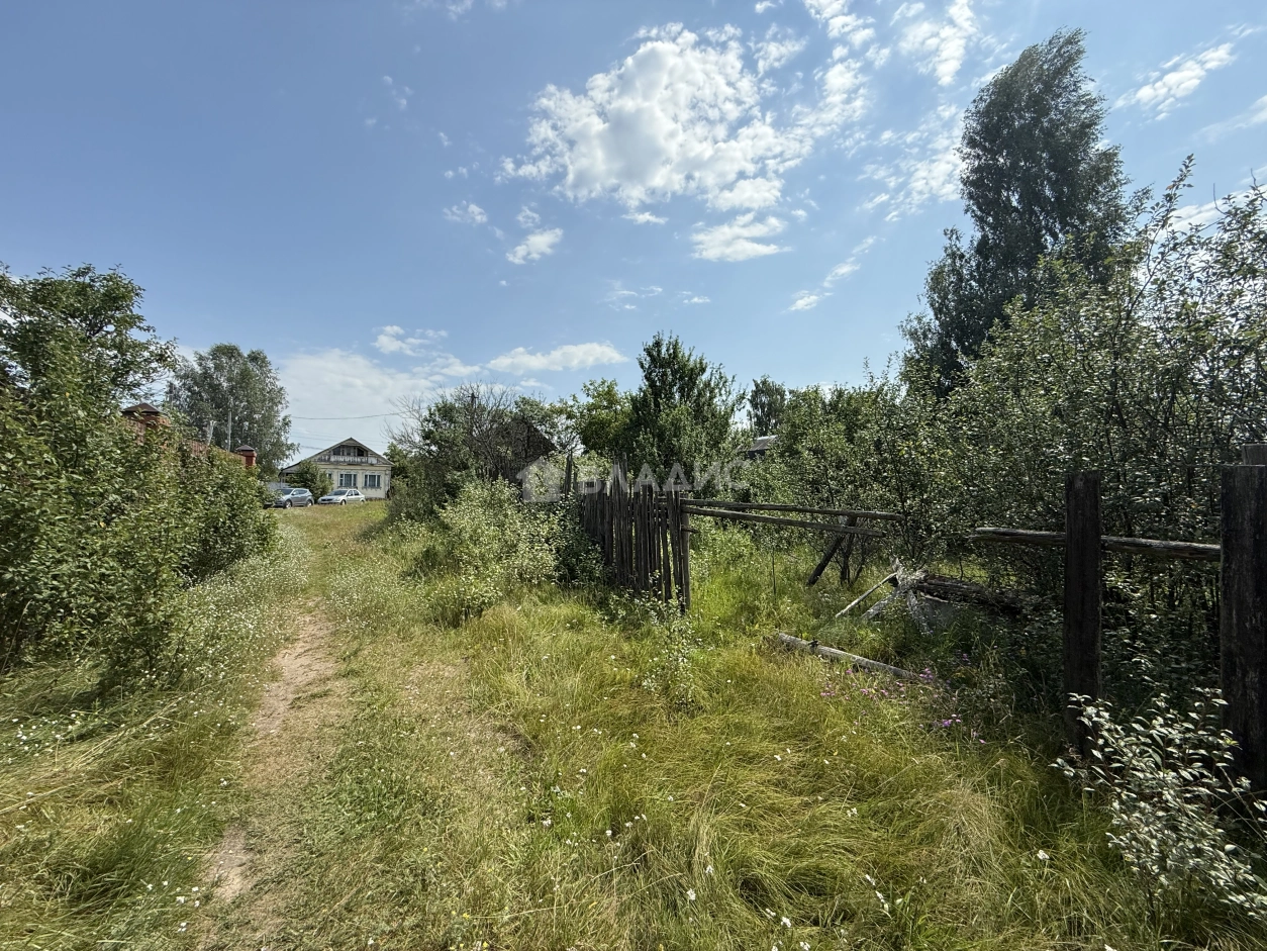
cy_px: 476
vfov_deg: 85.7
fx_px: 513
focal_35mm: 14
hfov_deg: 102.1
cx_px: 634
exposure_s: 1/2320
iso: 50
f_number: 2.2
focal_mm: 2.22
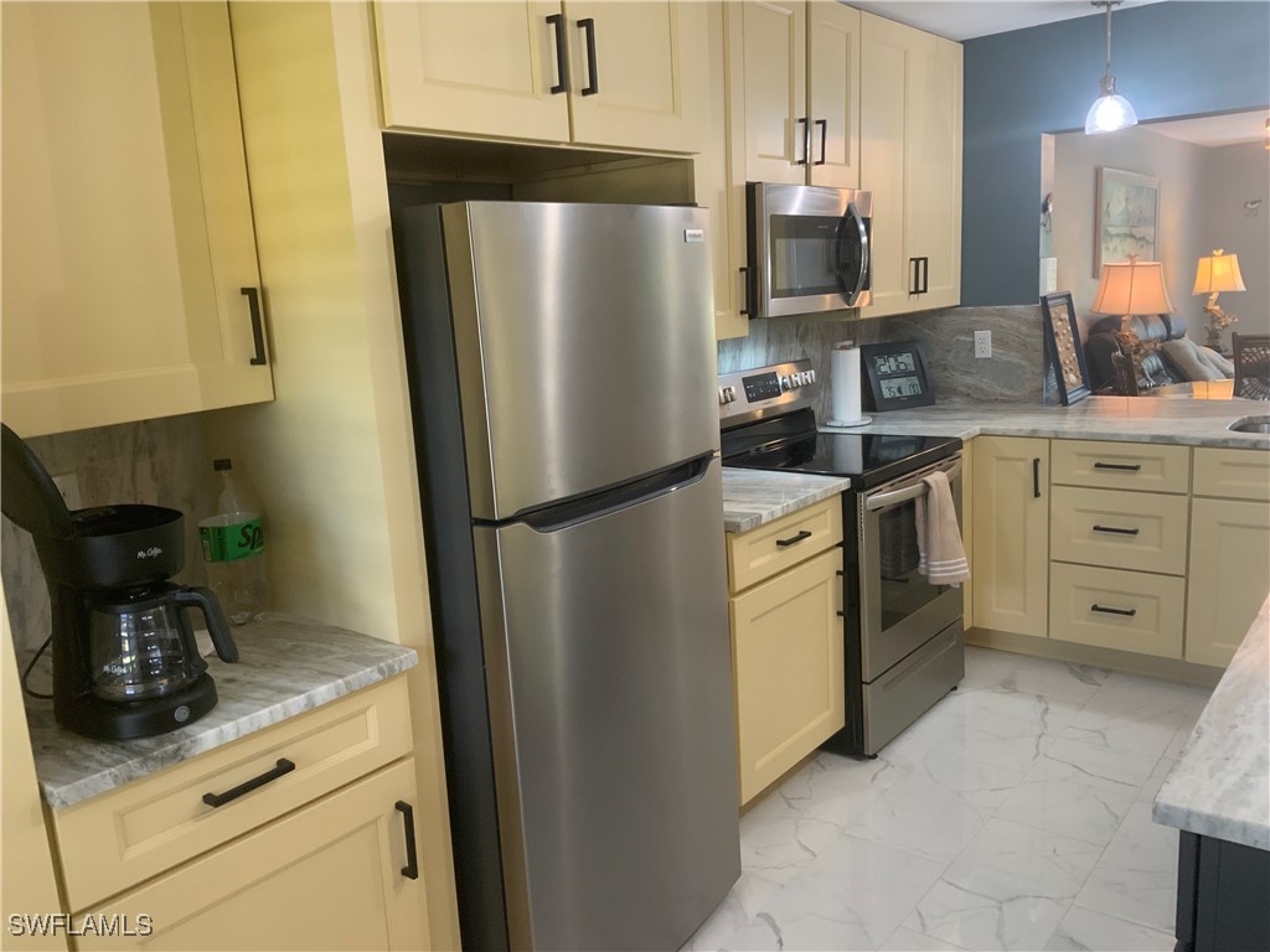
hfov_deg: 61.7
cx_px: 635
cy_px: 476
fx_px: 1064
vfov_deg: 48.2
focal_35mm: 29
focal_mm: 3
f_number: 1.8
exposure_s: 1/60
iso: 100
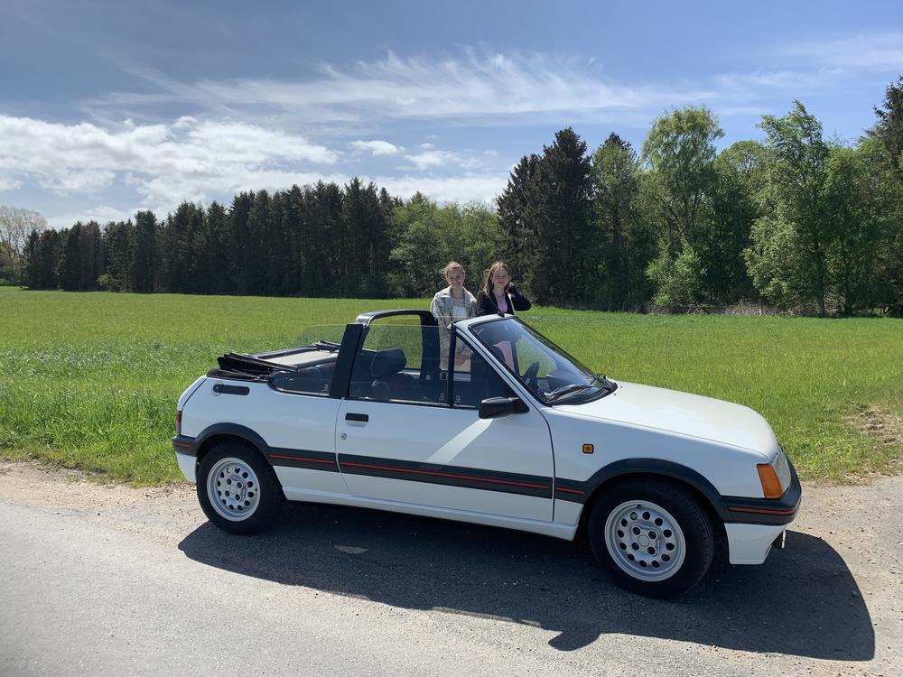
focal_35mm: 26
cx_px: 452
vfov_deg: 53.1
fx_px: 678
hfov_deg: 67.3
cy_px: 338
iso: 25
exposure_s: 1/2915
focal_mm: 4.25
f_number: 1.8
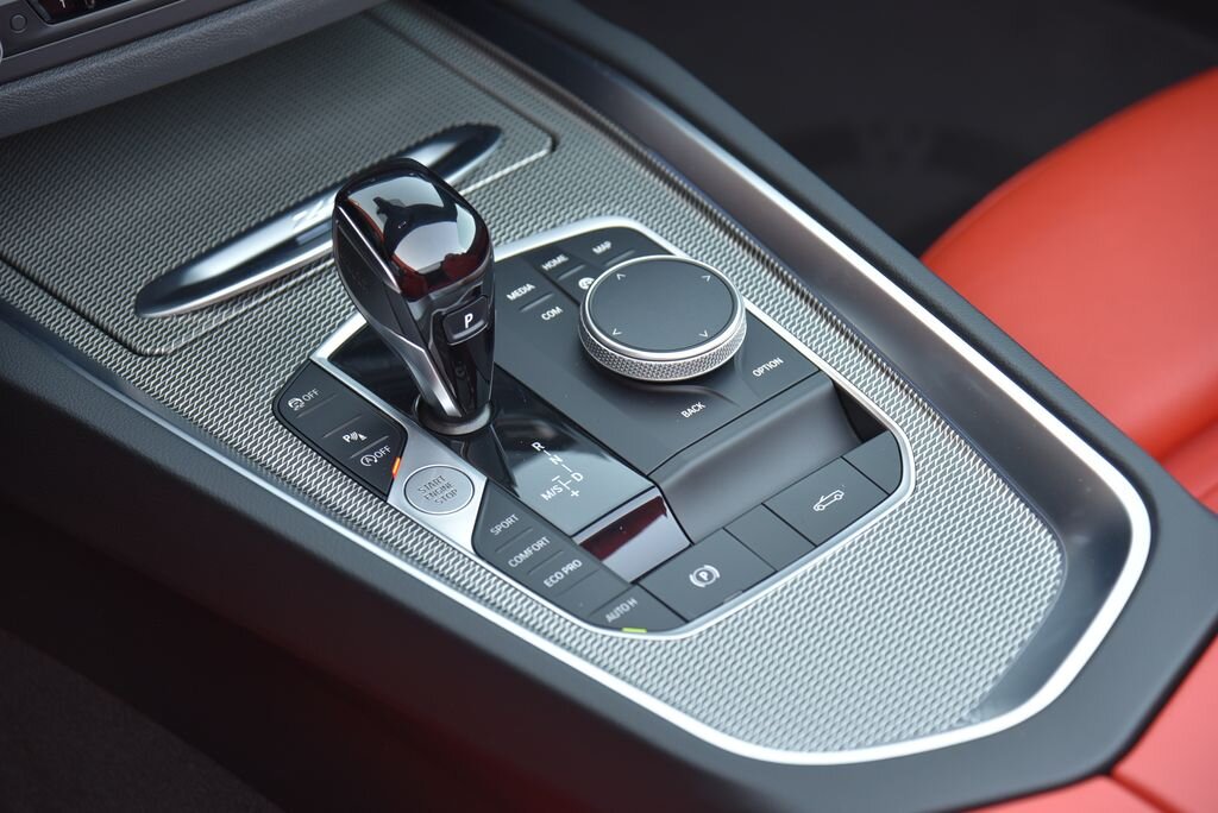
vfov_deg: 11.4
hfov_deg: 17.1
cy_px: 406
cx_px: 609
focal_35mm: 120
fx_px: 4062
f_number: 4.5
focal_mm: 120
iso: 500
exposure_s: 1/80
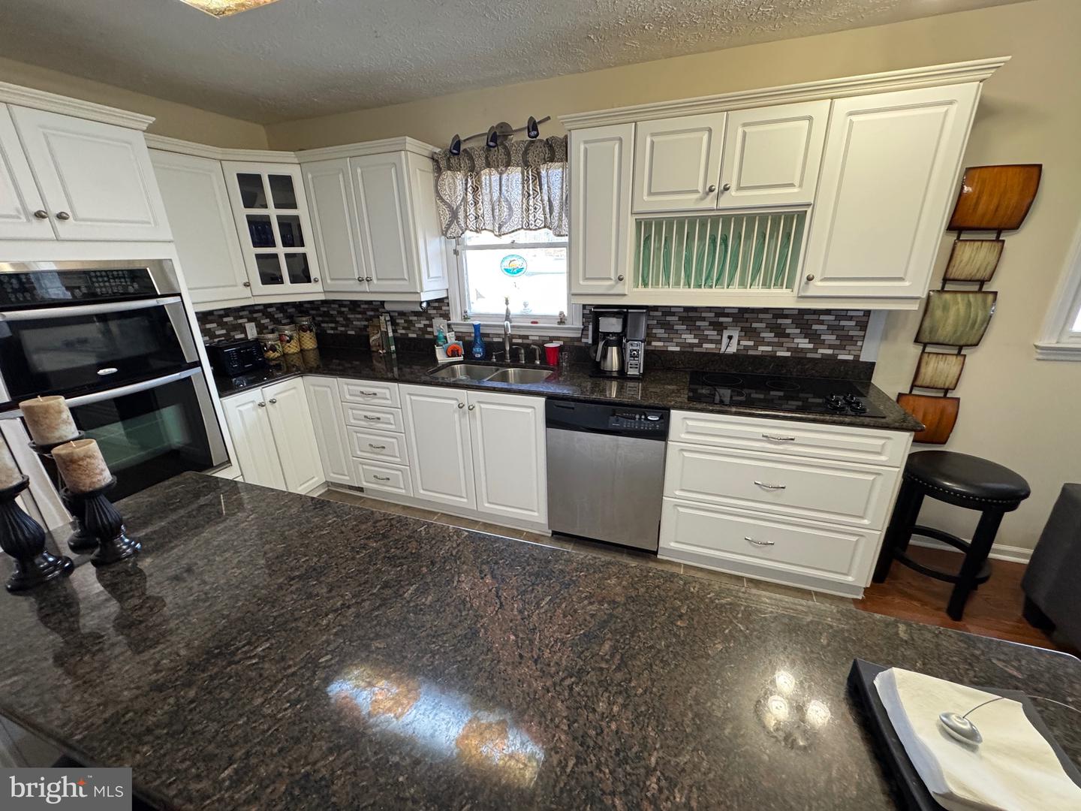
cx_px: 540
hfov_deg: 102.1
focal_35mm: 14
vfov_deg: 85.7
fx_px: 437
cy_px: 406
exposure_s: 1/120
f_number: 2.2
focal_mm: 2.22
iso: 320
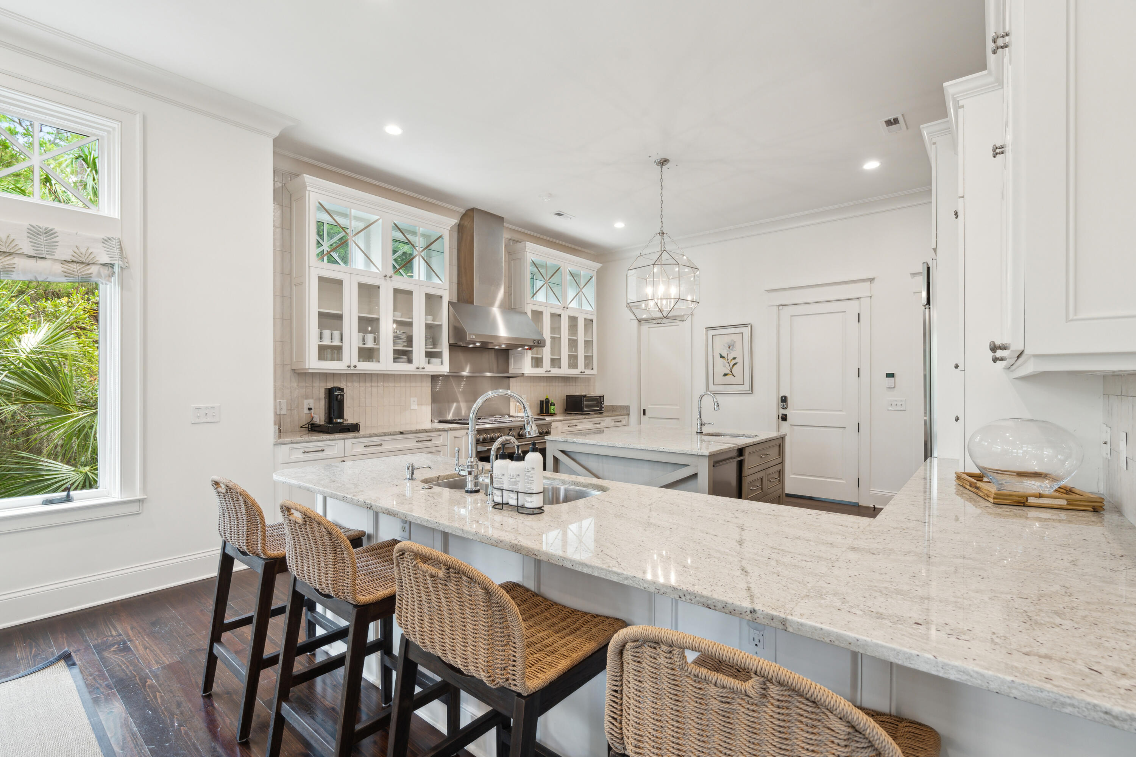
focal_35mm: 16
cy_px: 378
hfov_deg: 96.7
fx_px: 505
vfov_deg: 73.7
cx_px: 568
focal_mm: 16
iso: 400
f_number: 7.1
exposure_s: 1/10
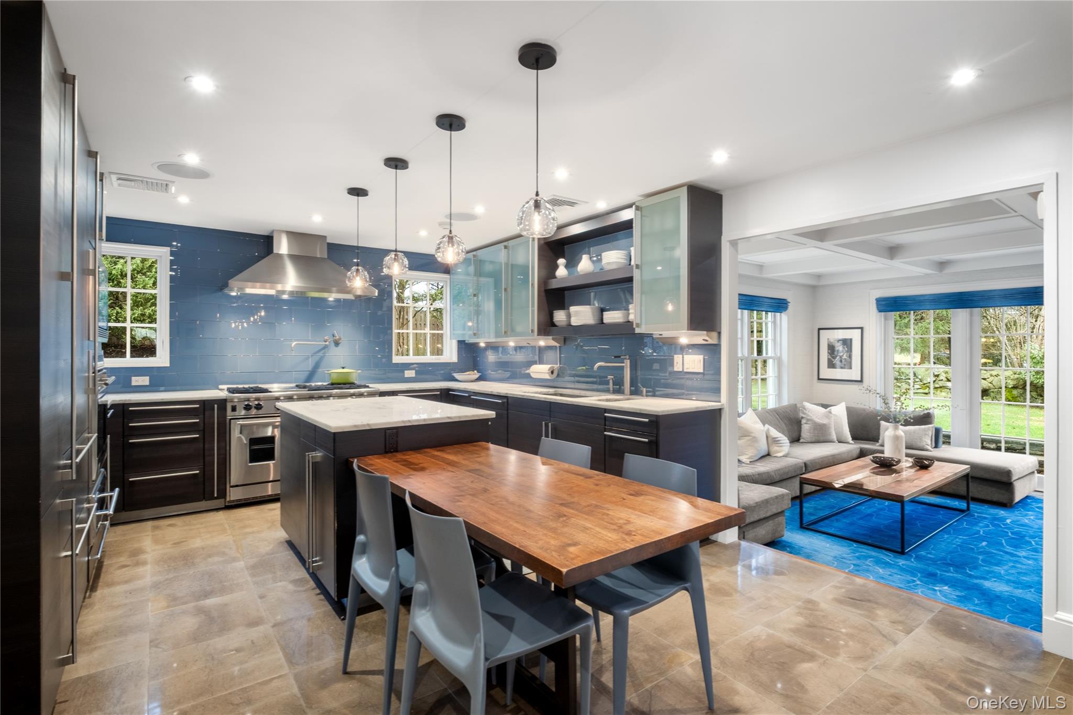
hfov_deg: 93.3
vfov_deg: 70.4
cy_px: 358
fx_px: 507
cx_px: 536
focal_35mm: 17
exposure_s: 2
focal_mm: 11.5
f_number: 9
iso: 320
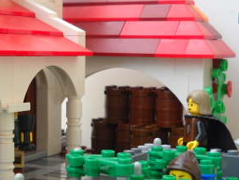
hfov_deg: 21.0
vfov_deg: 16.0
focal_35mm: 92
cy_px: 131
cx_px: 36
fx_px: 635
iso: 64
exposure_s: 1/105
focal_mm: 6.72
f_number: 3.1
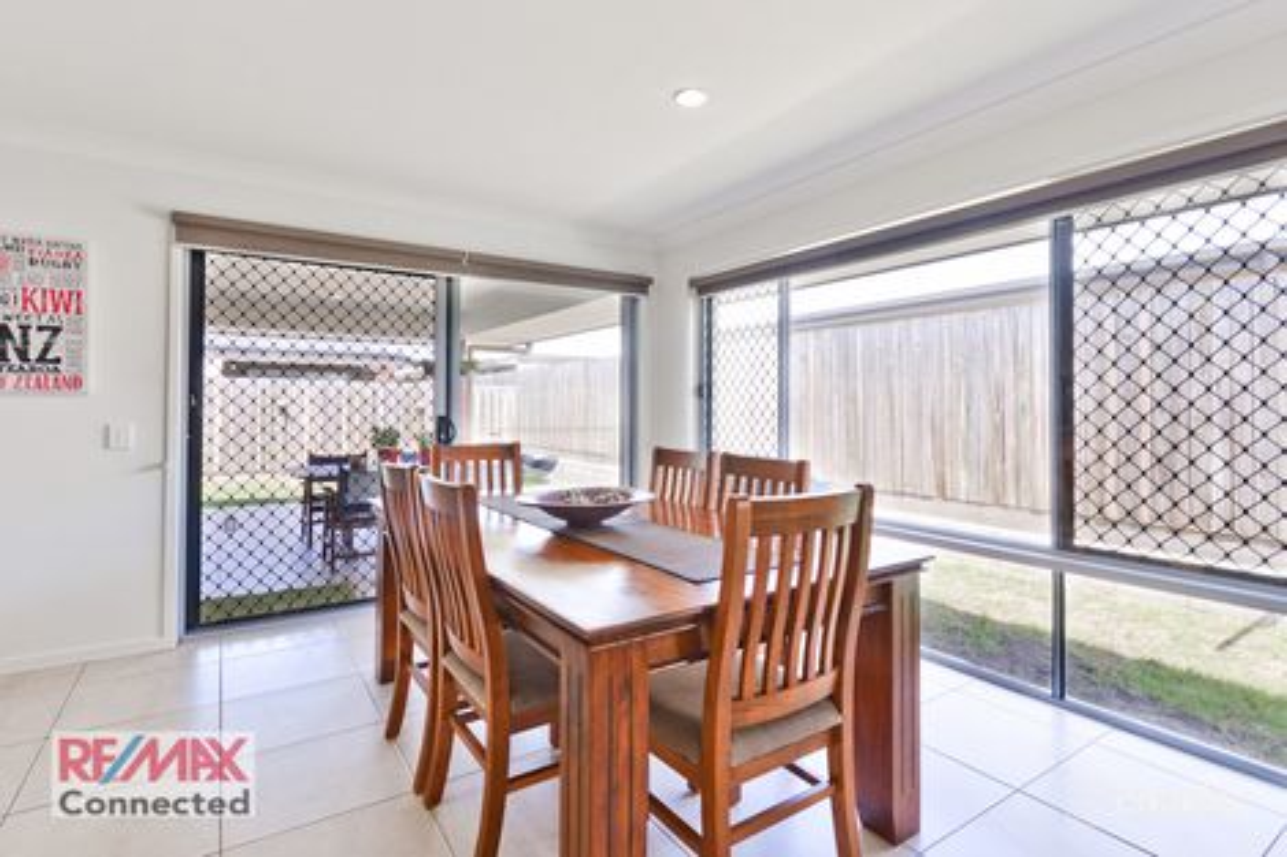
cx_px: 644
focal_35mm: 15
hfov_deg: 100.4
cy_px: 428
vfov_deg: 77.3
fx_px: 536
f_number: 8
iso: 200
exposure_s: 1/200
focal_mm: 15
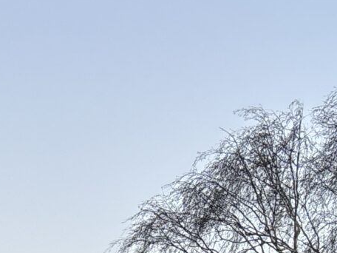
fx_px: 1421
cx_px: -294
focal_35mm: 146
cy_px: 677
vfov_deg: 8.9
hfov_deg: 12.3
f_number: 1.6
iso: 40
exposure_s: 1/121
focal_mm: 5.96
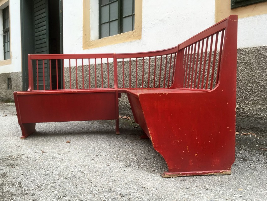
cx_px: 134
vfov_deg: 48.2
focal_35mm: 29
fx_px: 224
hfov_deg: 61.6
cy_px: 100
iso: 25
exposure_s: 1/106
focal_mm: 4.15
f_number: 2.2
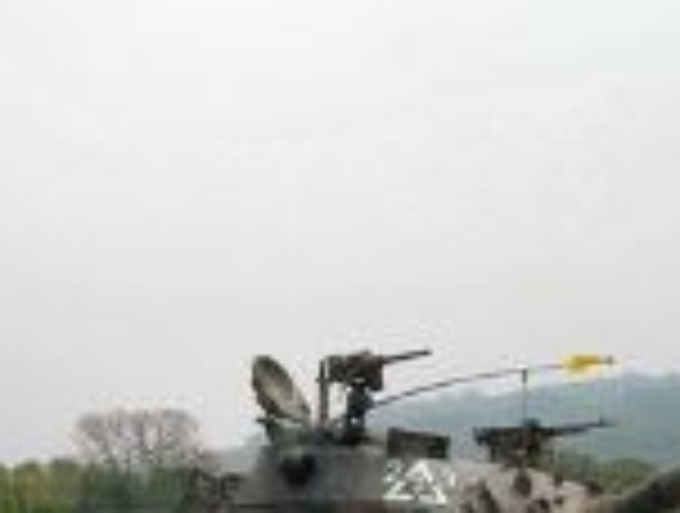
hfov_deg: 22.0
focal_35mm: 88
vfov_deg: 16.5
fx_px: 1733
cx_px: 522
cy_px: 515
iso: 50
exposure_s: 1/520
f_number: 4.8
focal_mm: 7.8
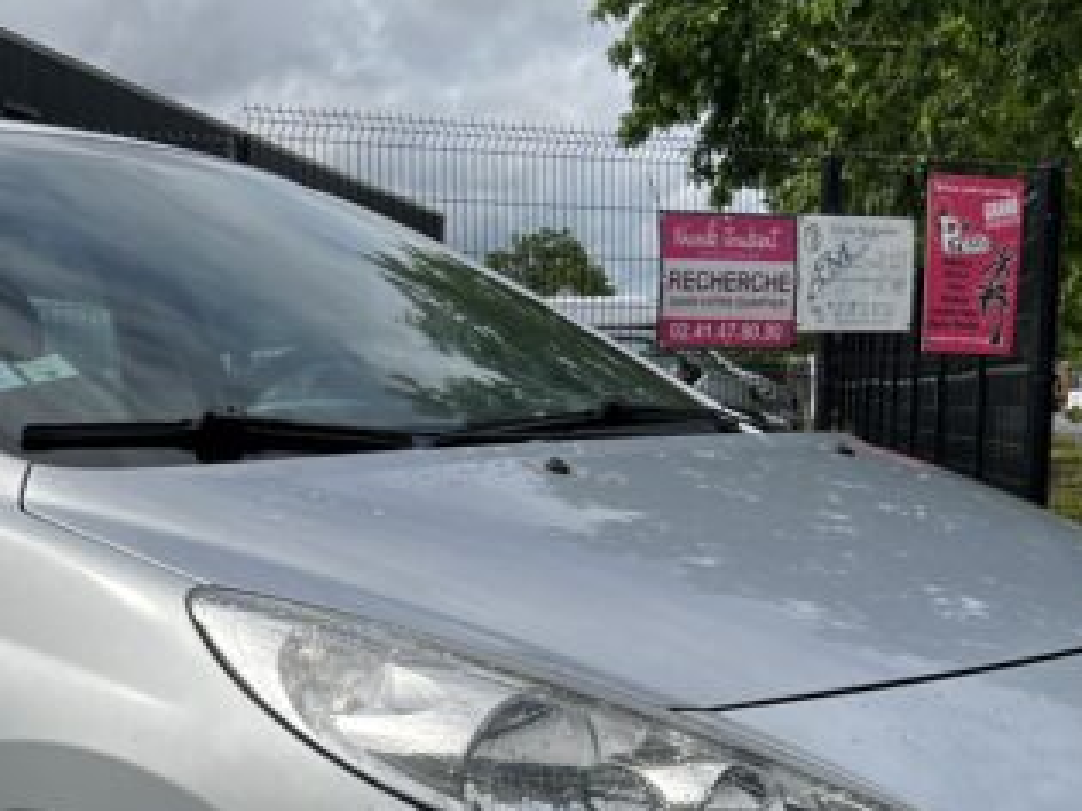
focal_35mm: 66
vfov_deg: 21.7
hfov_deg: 28.9
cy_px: 749
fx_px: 2062
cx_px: 247
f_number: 1.5
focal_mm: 5.7
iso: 50
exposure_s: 1/2915
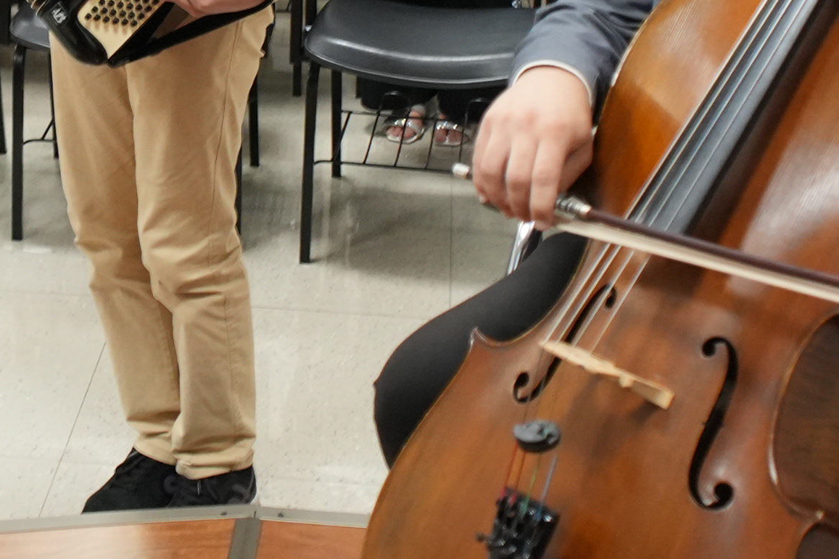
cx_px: 131
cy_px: -111
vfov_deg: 13.0
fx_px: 2400
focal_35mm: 103
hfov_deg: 19.6
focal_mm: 34
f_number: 4
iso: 3200
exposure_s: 1/125
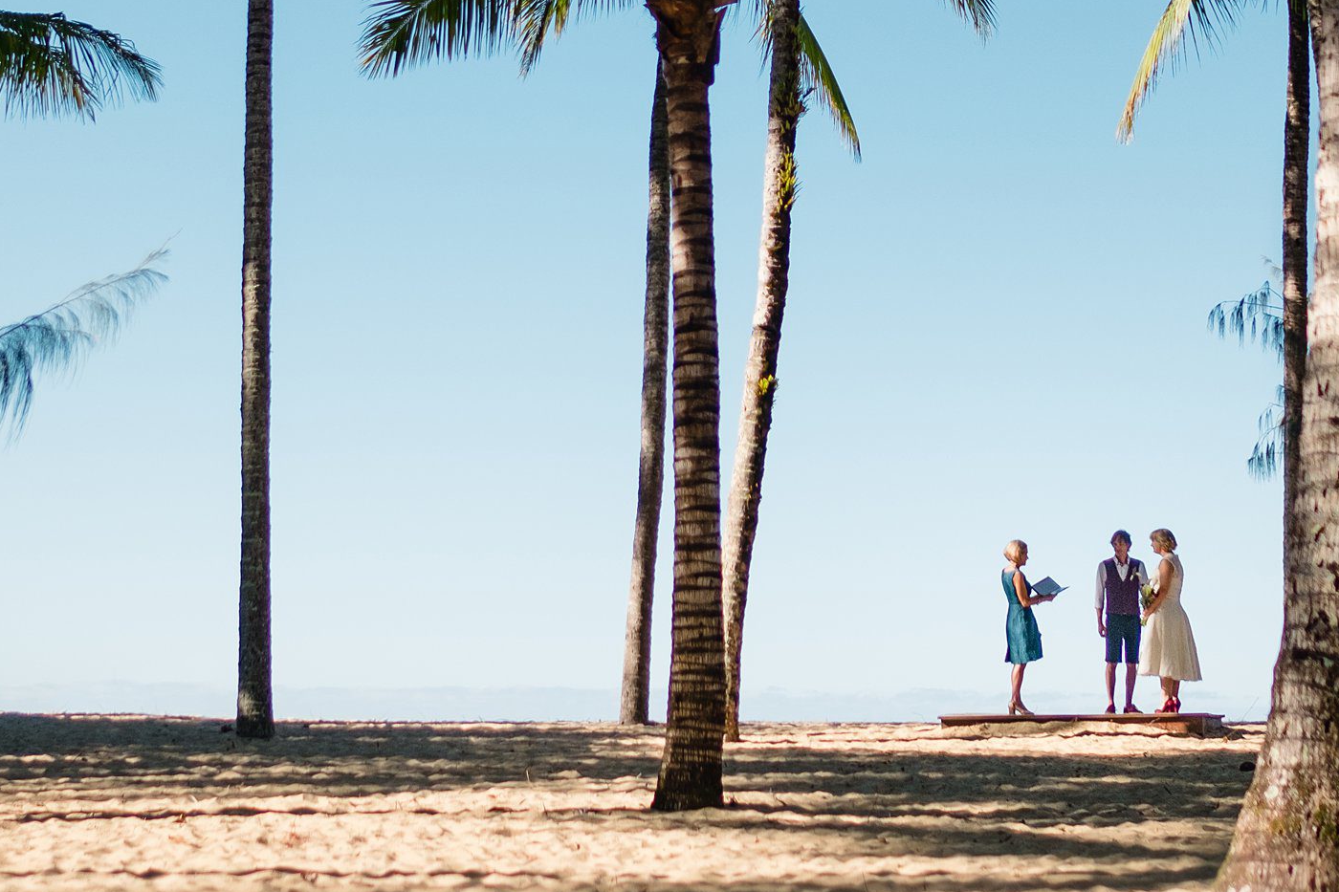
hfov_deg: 27.0
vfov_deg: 17.7
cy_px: -13
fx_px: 2789
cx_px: 589
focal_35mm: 75
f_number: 1.4
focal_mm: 23
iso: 200
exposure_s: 1/6400
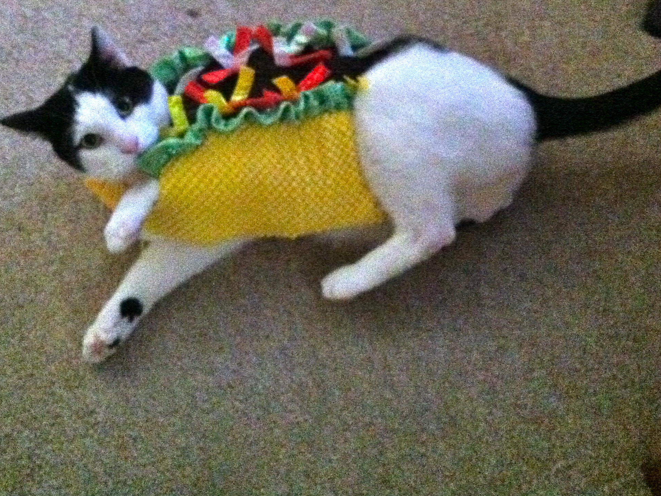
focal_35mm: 47
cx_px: 287
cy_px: 169
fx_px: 898
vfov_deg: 30.7
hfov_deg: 40.4
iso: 1000
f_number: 2.8
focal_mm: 3.85
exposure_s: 1/15
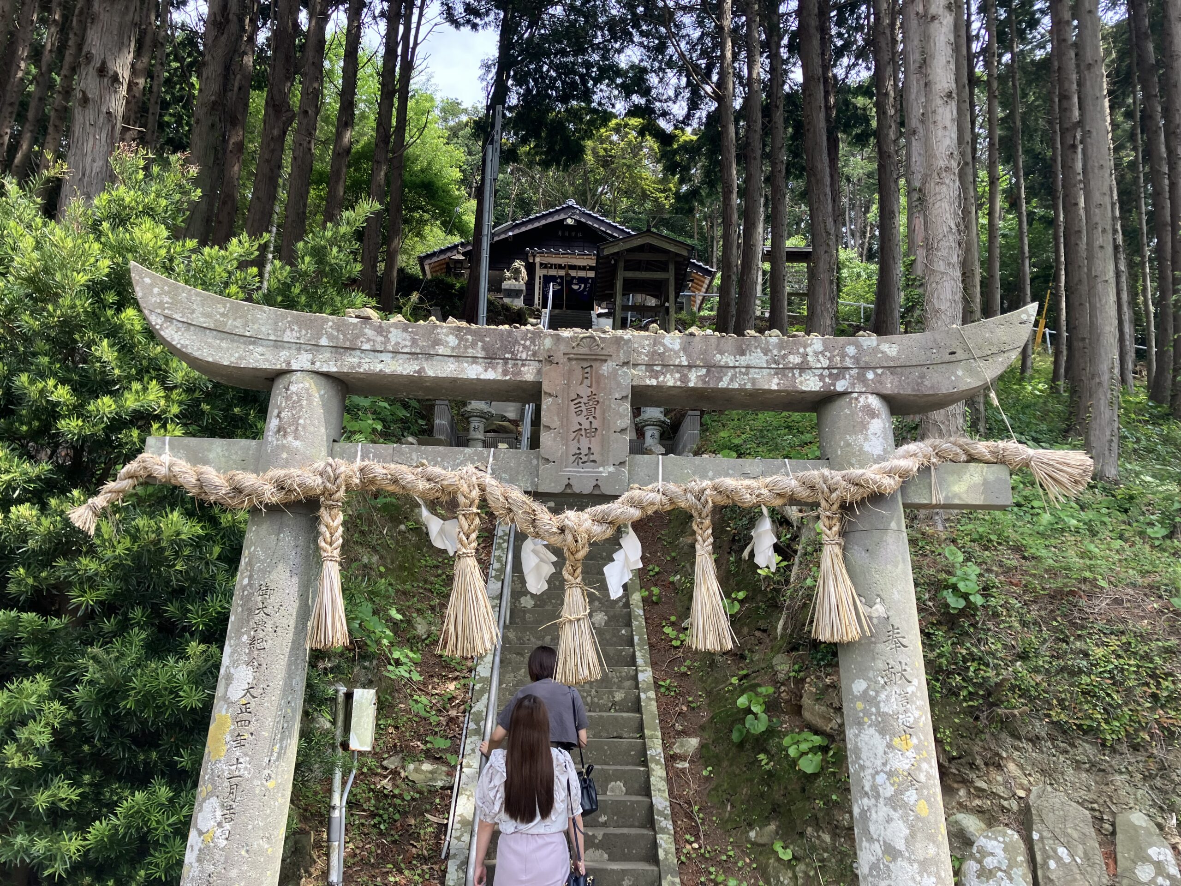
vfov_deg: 49.7
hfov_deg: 63.4
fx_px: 955
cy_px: 443
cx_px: 590
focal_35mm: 28
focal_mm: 3.99
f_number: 1.8
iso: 32
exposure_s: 1/433
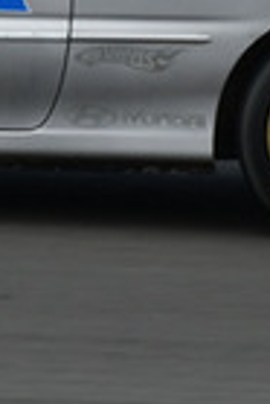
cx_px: 9
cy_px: -282
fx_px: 7731
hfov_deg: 2.0
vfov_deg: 3.0
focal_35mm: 689
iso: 200
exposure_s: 1/400
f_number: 8
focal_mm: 80
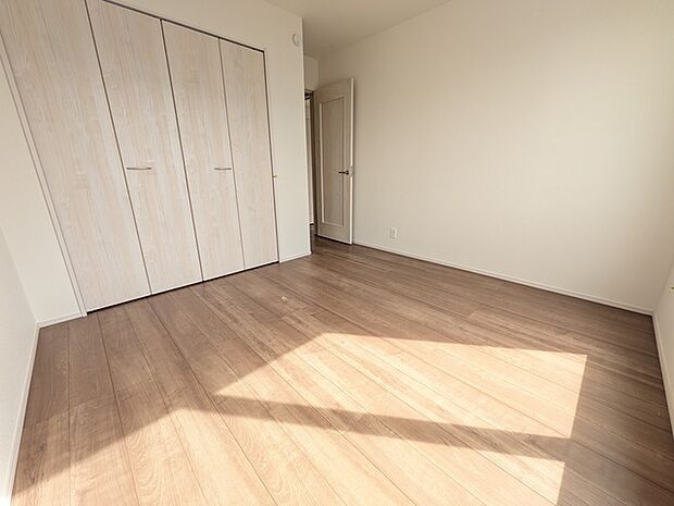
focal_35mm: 14
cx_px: 337
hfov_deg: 102.1
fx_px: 273
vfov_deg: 85.7
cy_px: 253
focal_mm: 1.83
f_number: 2.2
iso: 50
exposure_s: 1/159
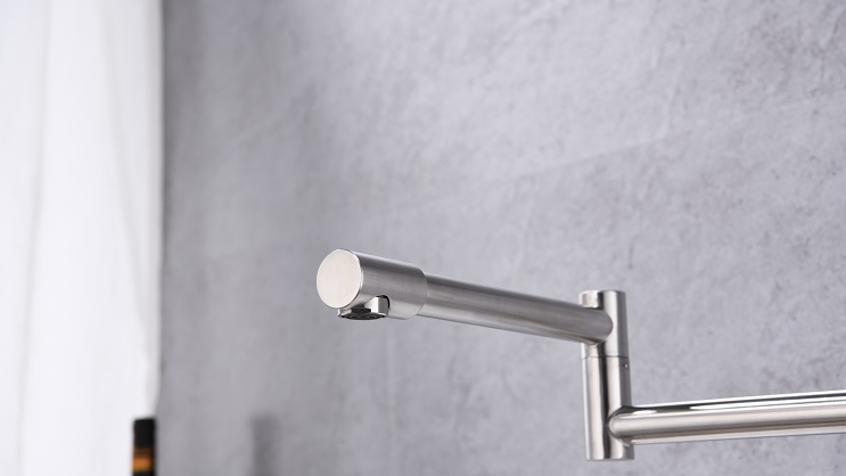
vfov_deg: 16.3
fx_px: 1660
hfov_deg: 28.6
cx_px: 421
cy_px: 232
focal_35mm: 74
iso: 100
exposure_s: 1/100
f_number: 10
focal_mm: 70
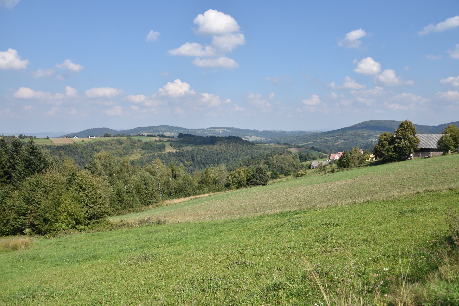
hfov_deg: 63.7
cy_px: 149
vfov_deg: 44.9
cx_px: 235
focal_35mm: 29
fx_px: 370
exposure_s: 1/1250
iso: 100
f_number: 3.5
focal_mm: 18
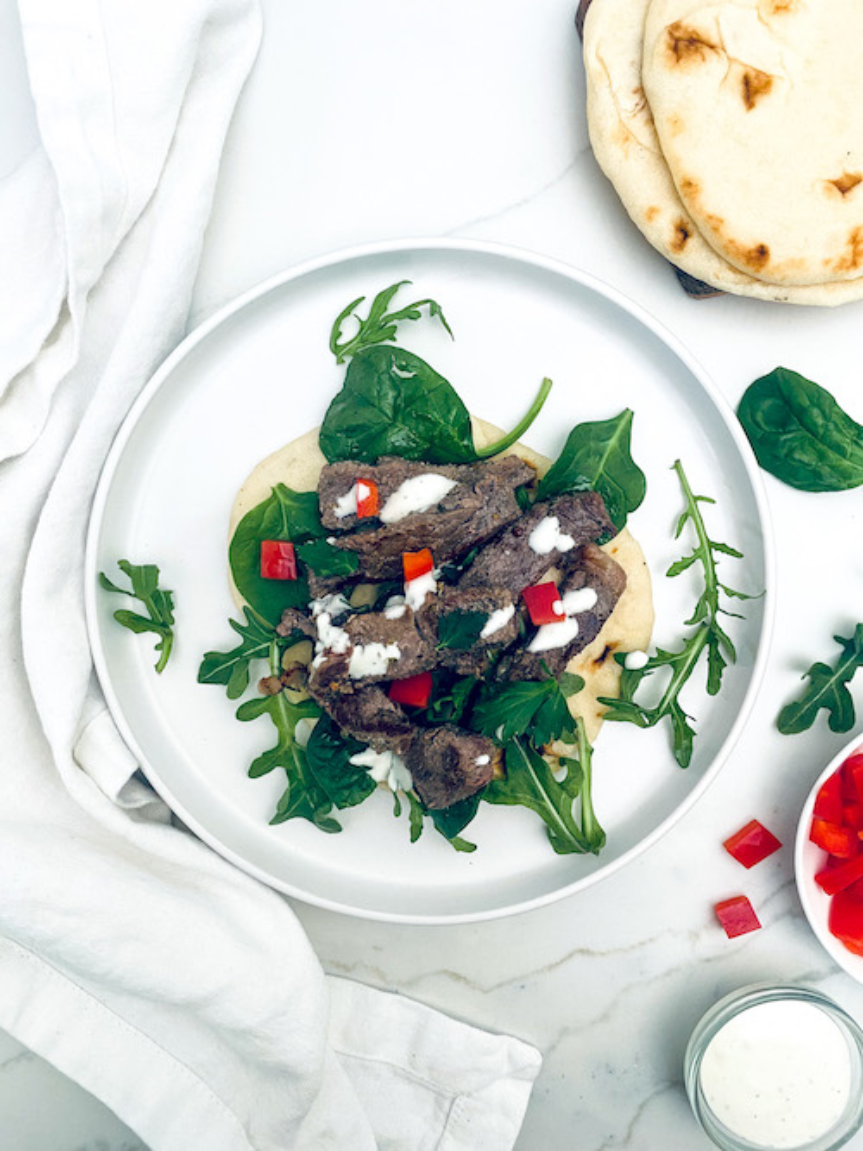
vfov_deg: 67.3
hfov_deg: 53.0
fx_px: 865
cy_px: 576
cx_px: 432
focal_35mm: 26
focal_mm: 4.25
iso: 125
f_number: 1.8
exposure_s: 1/60
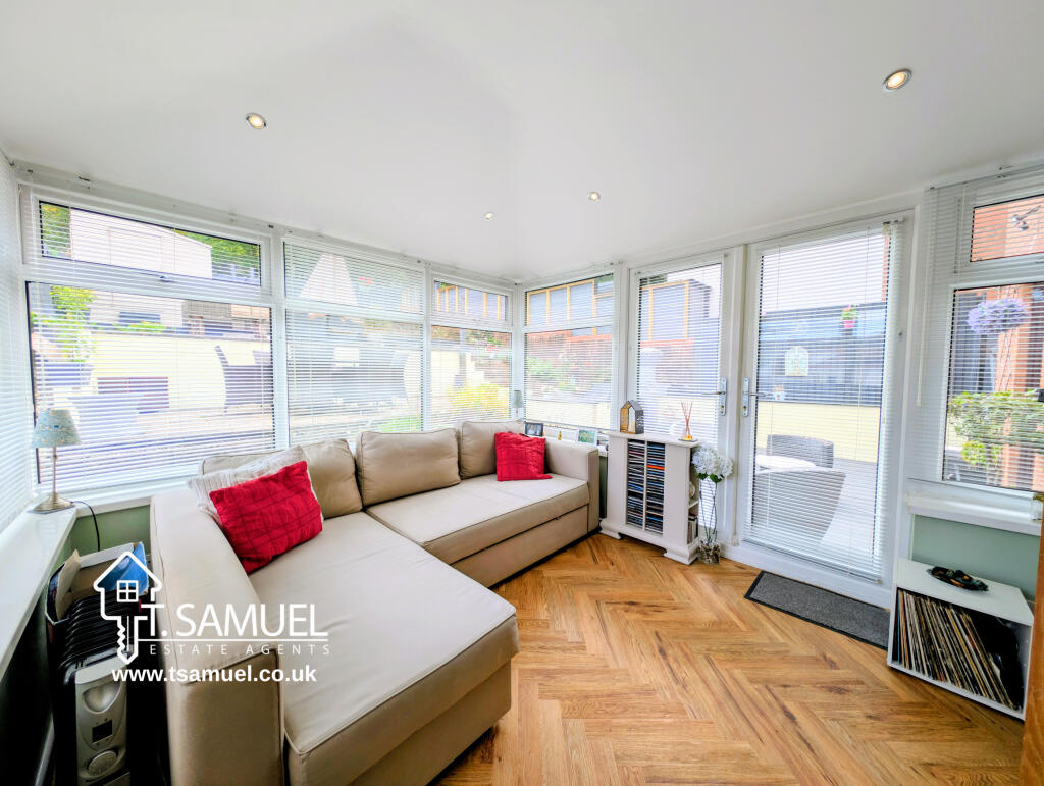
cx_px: 522
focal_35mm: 12
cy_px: 393
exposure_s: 1/251
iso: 37
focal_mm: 2.23
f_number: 1.95
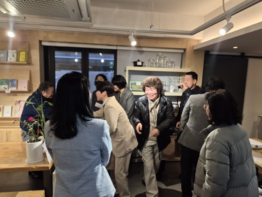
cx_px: 131
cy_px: 98
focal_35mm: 23
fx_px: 174
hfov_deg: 73.9
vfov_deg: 58.9
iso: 80
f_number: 1.8
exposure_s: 1/120
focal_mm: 5.4
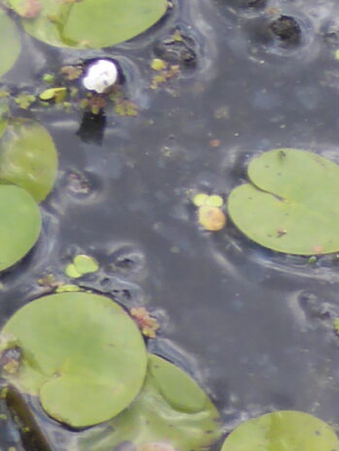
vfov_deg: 4.1
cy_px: -658
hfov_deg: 3.1
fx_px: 6142
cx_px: -571
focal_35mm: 471
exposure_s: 1/100
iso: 100
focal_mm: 14.3
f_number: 5.6
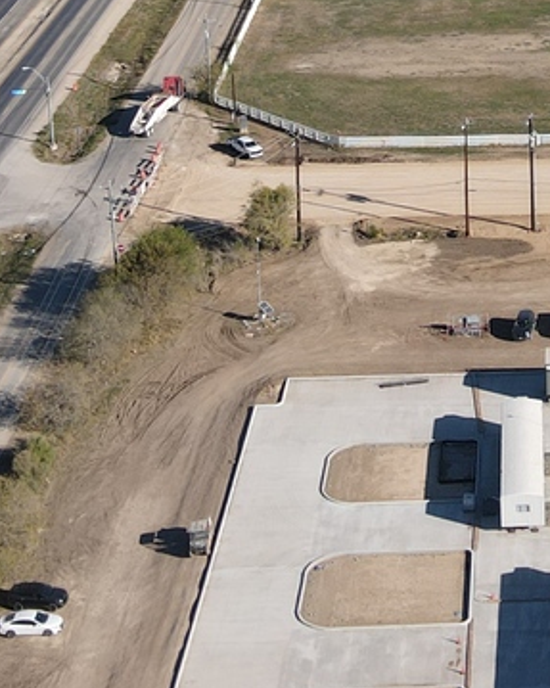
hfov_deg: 15.8
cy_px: -75
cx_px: 652
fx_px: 1913
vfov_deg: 19.5
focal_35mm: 94
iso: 100
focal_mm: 4.5
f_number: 2.8
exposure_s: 1/725
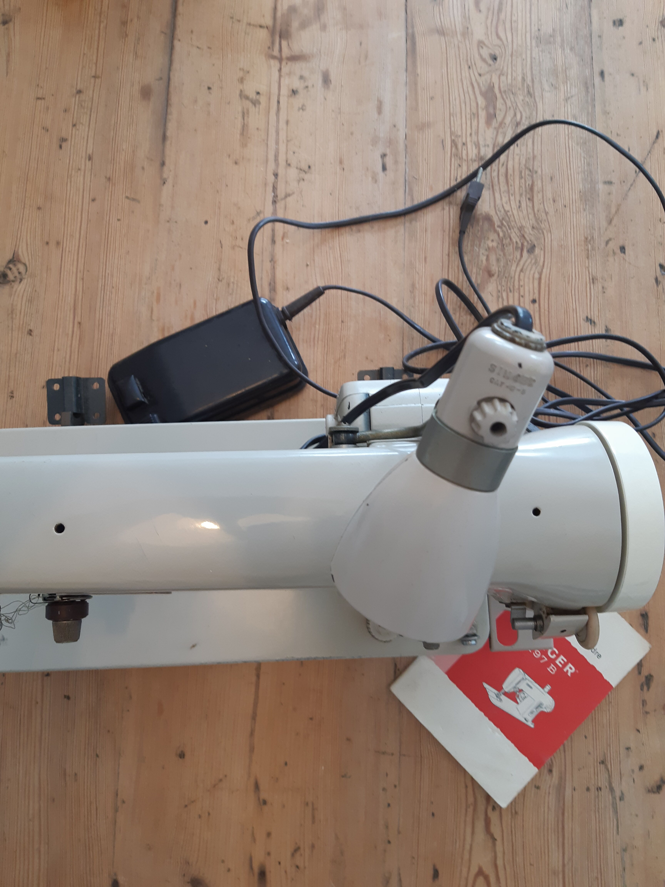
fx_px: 666
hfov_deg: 53.1
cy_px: 444
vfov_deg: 67.3
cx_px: 332
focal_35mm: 26
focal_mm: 3.93
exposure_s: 1/50
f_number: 1.7
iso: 100
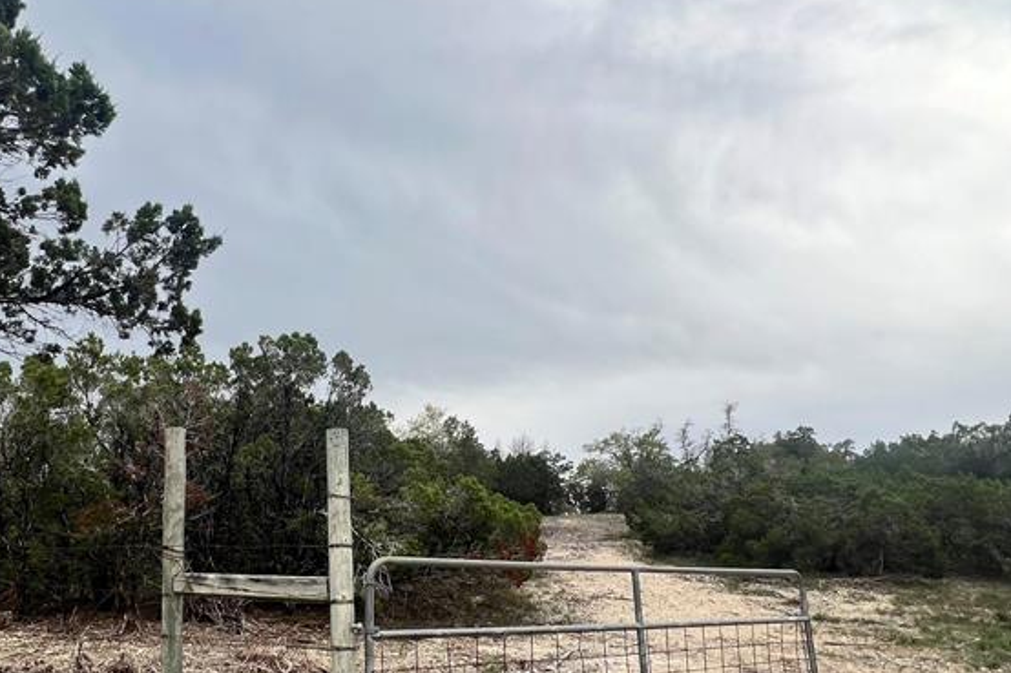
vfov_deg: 51.1
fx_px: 702
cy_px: 385
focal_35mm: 25
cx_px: 360
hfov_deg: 70.0
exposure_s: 1/371
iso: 32
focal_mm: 1.57
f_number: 1.8
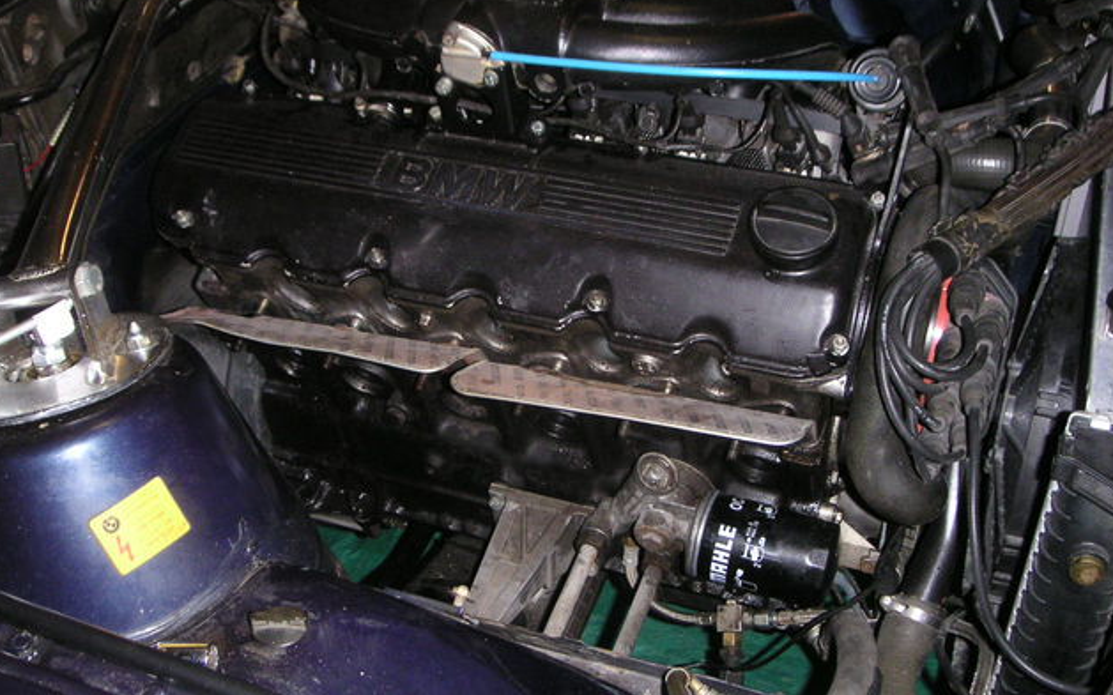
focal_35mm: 41
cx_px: 556
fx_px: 1244
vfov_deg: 31.2
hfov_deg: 48.2
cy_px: 341
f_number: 2.8
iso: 160
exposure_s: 1/45
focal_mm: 6
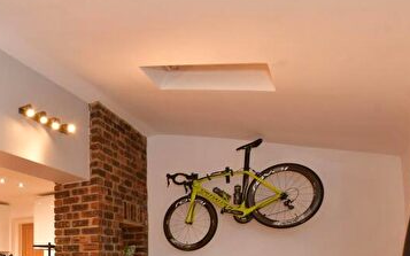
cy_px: 252
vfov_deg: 37.6
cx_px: 34
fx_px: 335
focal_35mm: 30
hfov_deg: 54.1
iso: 200
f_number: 8
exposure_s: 1/3
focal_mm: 10
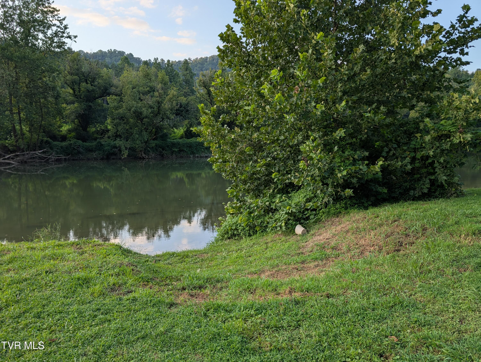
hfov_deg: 71.5
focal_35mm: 24
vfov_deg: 56.9
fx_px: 334
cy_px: 181
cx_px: 240
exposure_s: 1/239
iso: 21
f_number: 1.68
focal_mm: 6.9
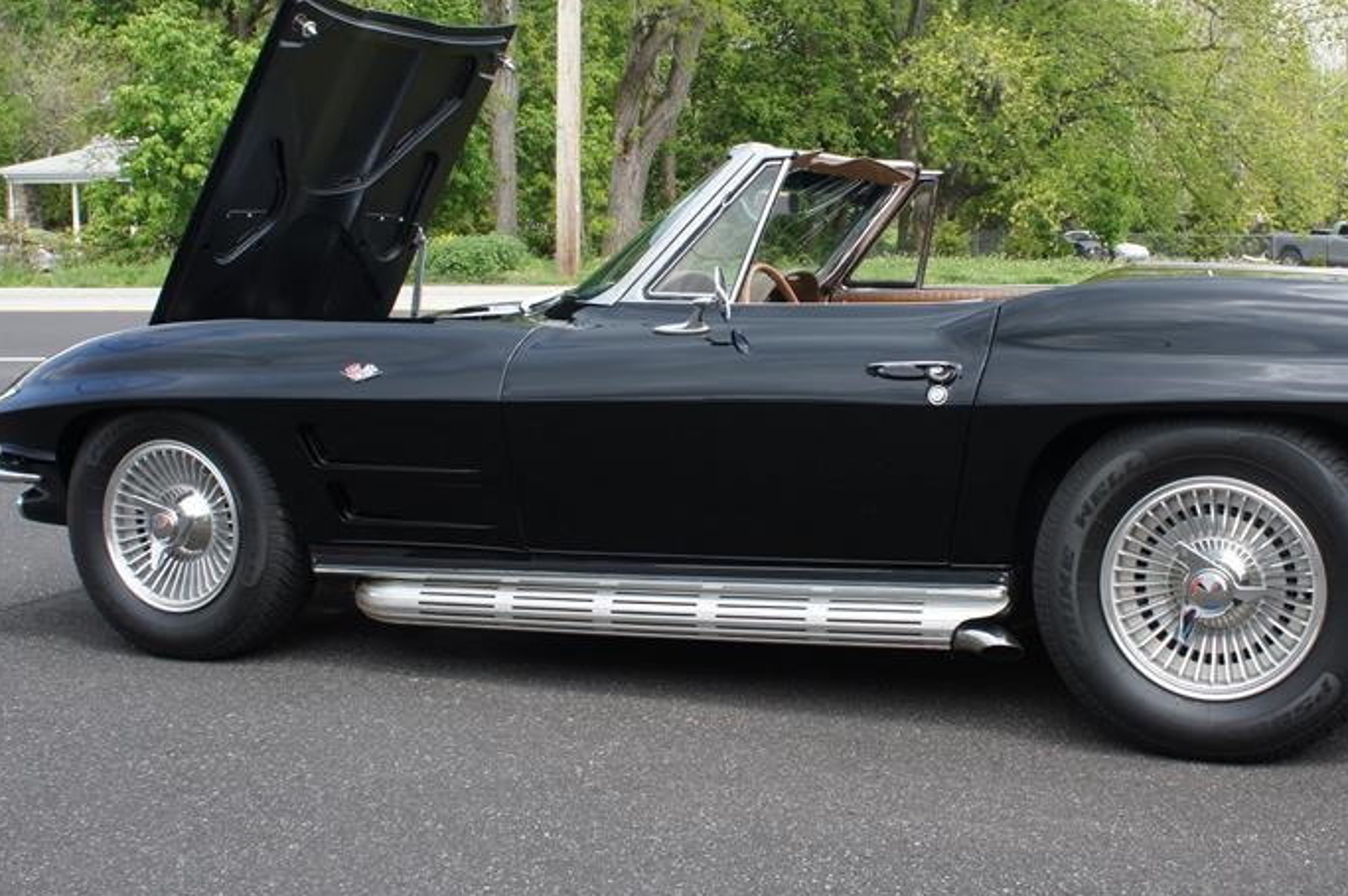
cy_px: 388
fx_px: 1599
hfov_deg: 45.3
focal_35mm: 43
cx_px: 845
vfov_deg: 31.3
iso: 200
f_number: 7.1
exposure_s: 1/160
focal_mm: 19
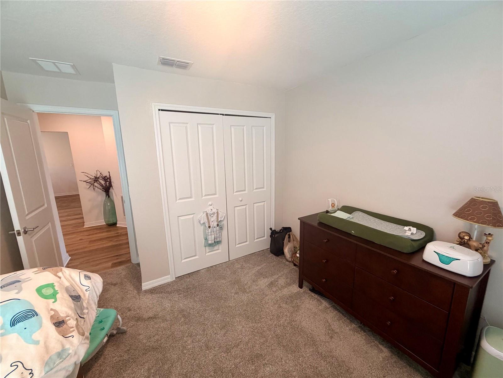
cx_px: 252
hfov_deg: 102.1
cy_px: 189
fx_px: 203
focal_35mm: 14
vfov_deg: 85.7
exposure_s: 1/120
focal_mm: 2.22
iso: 250
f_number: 2.2
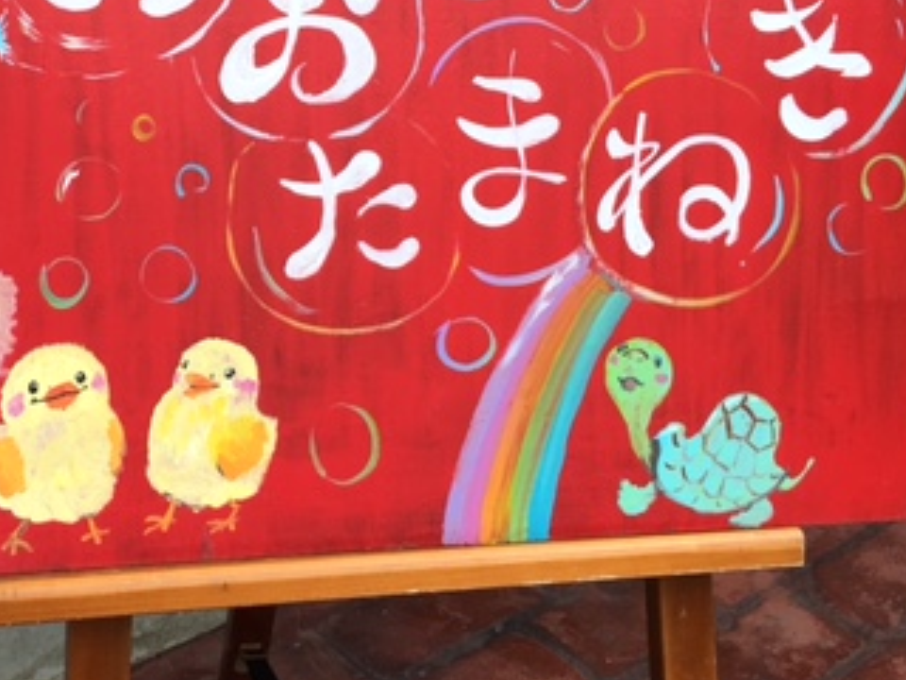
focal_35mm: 58
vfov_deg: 24.8
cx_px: 173
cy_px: 133
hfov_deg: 32.3
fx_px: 1518
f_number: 2.2
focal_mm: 4.15
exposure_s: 1/641
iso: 25
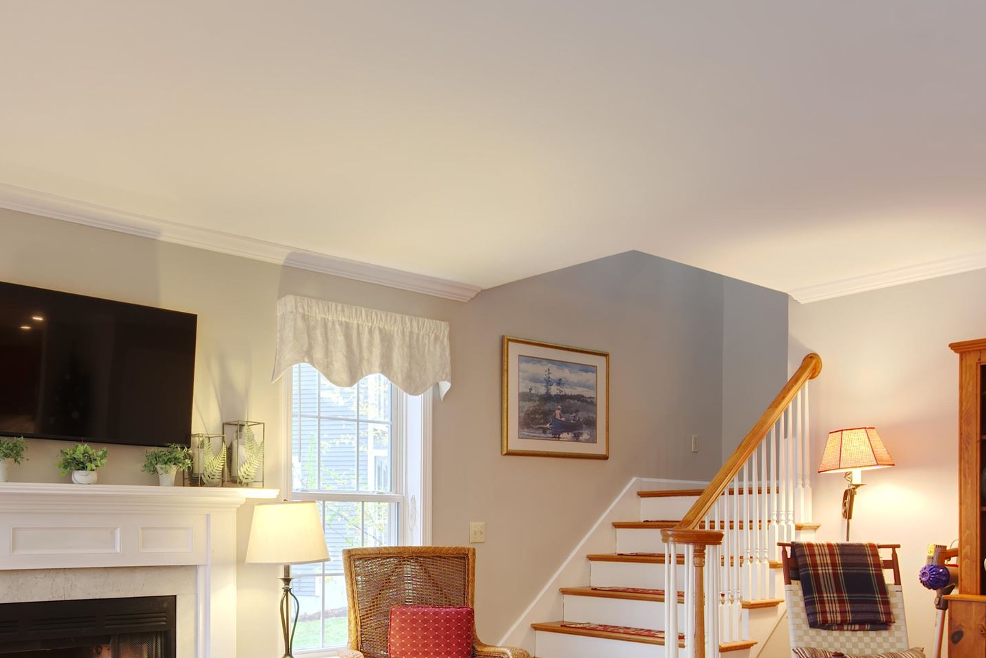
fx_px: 876
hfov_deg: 56.3
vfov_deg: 39.5
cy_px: 527
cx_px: 264
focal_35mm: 32
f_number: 7.1
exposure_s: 1/2.5
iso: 250
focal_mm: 15
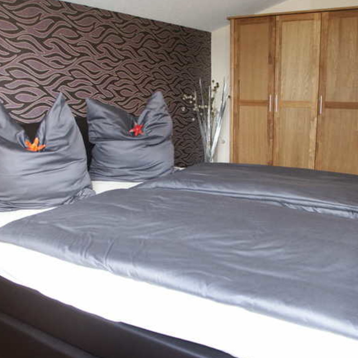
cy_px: 178
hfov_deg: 47.2
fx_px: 410
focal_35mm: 35
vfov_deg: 47.2
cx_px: 187
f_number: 2.8
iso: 200
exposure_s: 1/60
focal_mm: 7.59
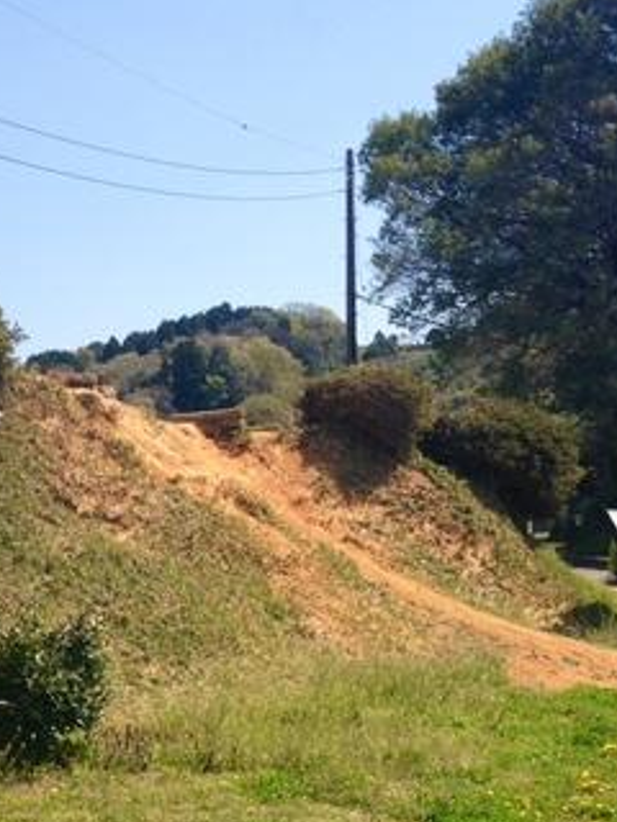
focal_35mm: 66
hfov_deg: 21.8
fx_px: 1569
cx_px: 82
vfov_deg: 28.7
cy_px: 676
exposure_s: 1/1427
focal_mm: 4.12
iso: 50
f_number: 2.4
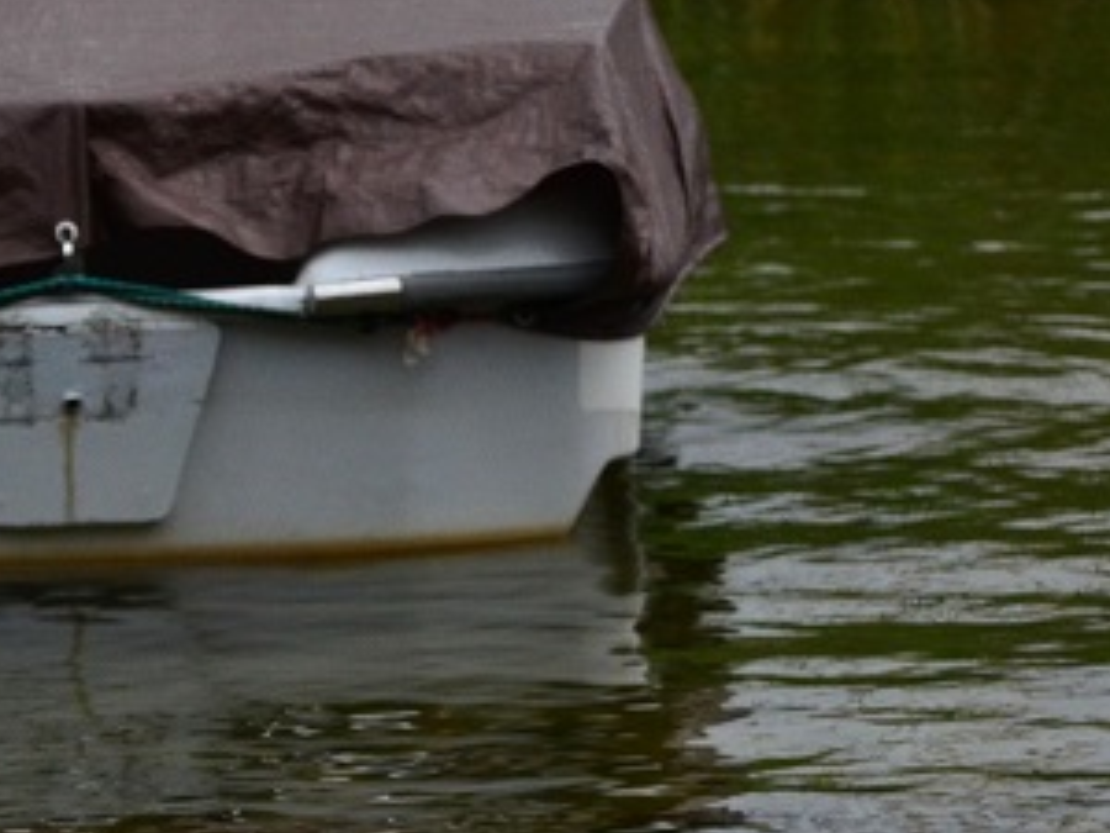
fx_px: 15392
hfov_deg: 4.1
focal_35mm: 480
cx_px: 725
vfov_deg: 3.1
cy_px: 785
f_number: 4.5
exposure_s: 1/8000
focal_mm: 100
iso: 640
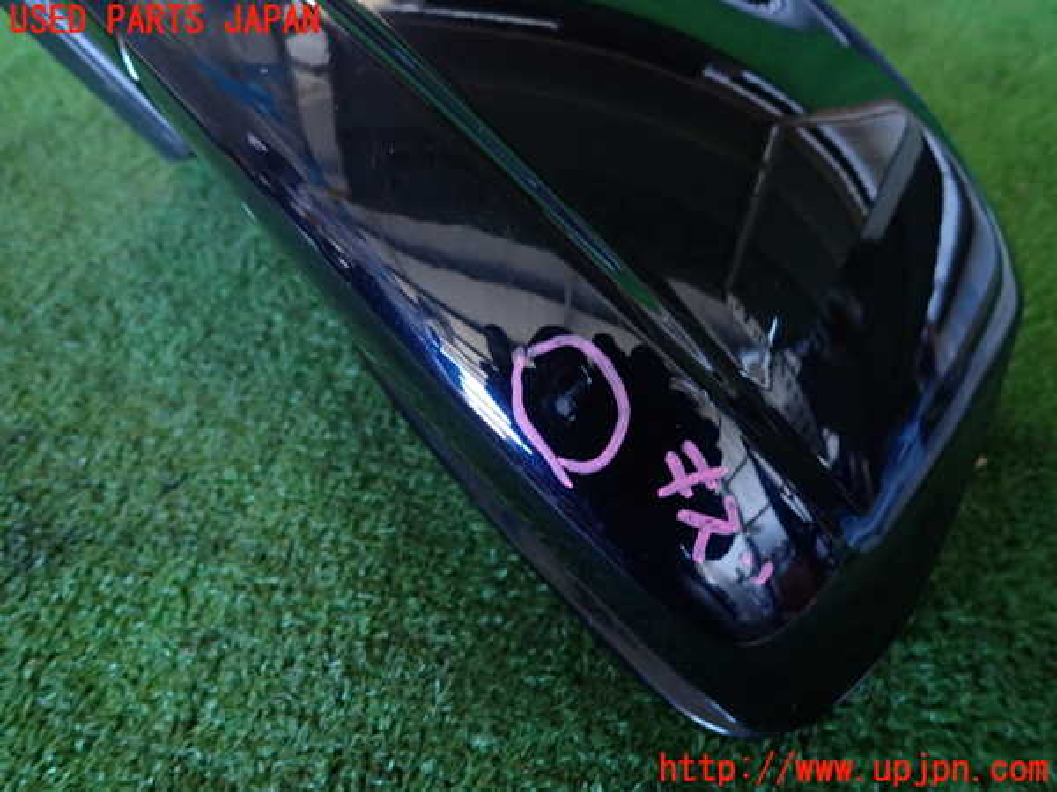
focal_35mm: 25
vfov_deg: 54.9
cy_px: 396
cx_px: 528
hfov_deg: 69.4
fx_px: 763
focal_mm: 4.5
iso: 200
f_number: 2
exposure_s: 1/30
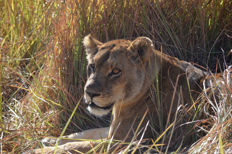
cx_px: 122
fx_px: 1473
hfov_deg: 9.0
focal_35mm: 229
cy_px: 80
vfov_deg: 6.0
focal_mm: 140
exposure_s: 1/500
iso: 200
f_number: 5.6
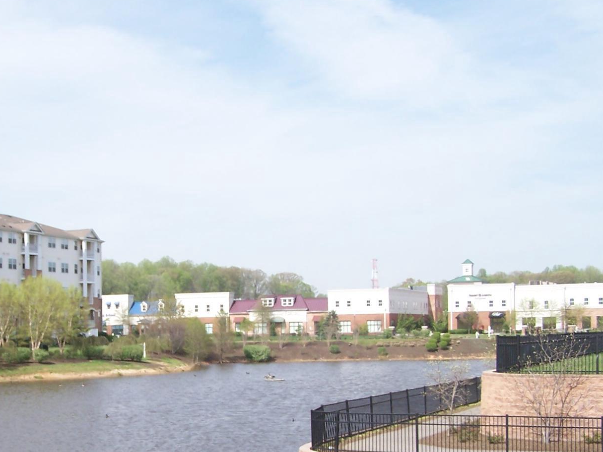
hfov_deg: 29.8
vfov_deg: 22.8
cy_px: 326
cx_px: 161
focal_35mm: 64
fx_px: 1115
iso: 80
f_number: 2.8
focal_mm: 6.3
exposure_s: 1/1000
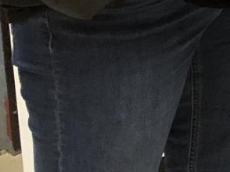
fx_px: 1215
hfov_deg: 8.7
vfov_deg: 7.3
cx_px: 719
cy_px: -306
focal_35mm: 183
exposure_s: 1/15
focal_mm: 3.99
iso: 80
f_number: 1.8
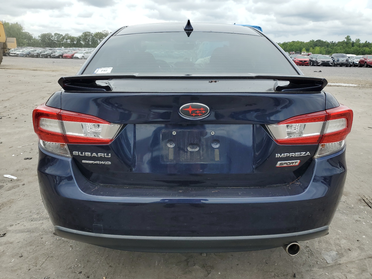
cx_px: 186
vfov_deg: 53.1
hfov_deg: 67.3
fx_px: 279
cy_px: 140
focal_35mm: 26
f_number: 1.5
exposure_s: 1/2000
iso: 50
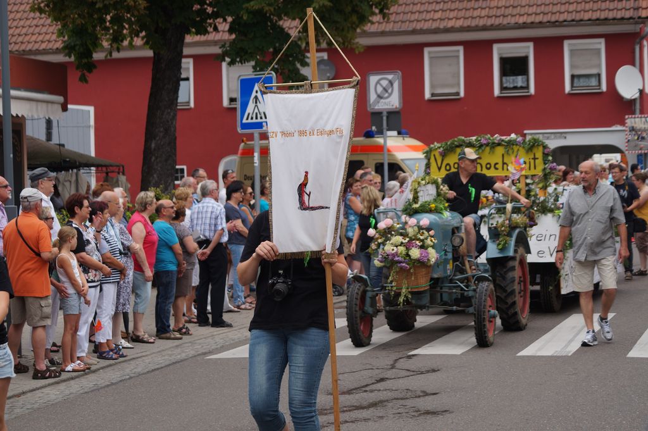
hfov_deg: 24.6
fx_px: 1484
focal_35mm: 82
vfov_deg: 16.5
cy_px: 216
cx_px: 324
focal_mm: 55
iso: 100
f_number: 5.6
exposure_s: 1/250
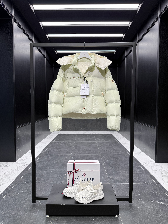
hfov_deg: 56.8
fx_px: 155
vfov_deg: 71.6
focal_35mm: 24
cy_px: 112
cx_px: 84
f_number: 1.78
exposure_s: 1/100
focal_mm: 6.76
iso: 80
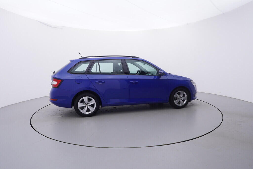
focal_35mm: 22
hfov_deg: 77.3
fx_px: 158
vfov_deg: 56.2
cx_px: 126
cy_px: 84
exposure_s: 1/80
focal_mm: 15
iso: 200
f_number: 5
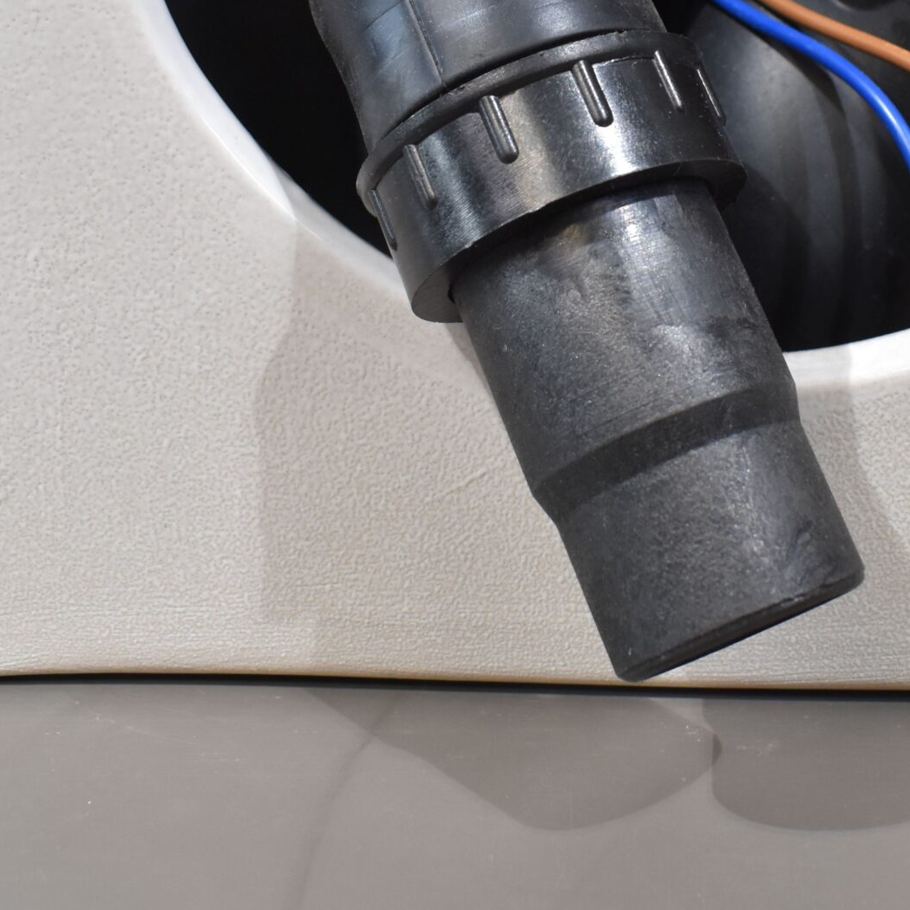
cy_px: 198
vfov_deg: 29.9
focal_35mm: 56
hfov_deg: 30.2
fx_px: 1666
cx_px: 651
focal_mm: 18
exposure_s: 1/60
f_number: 5.6
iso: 800
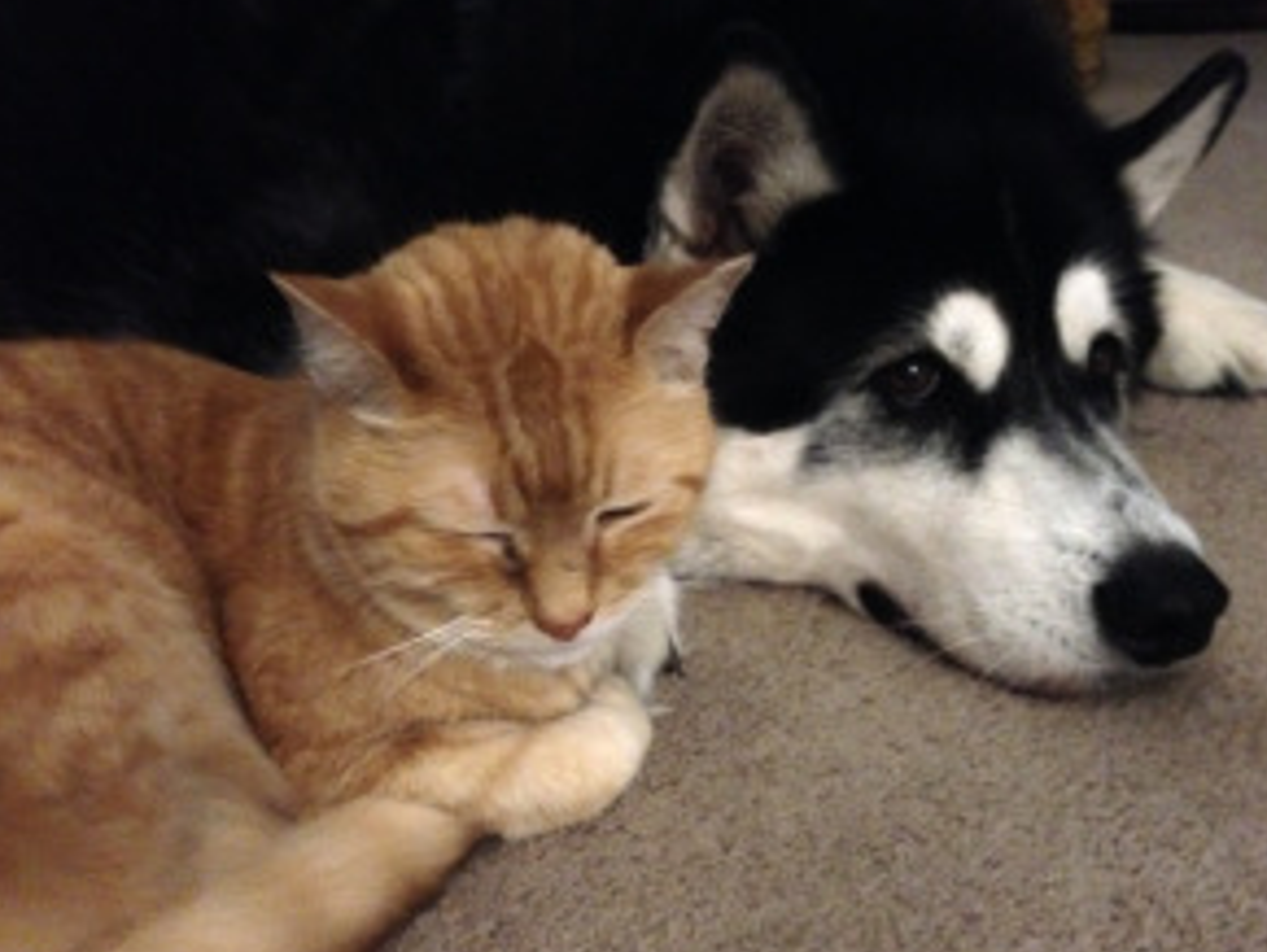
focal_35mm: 42
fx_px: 1539
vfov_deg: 34.4
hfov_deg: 44.7
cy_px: 465
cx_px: 719
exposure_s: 1/15
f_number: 2.4
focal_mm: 4.12
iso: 800
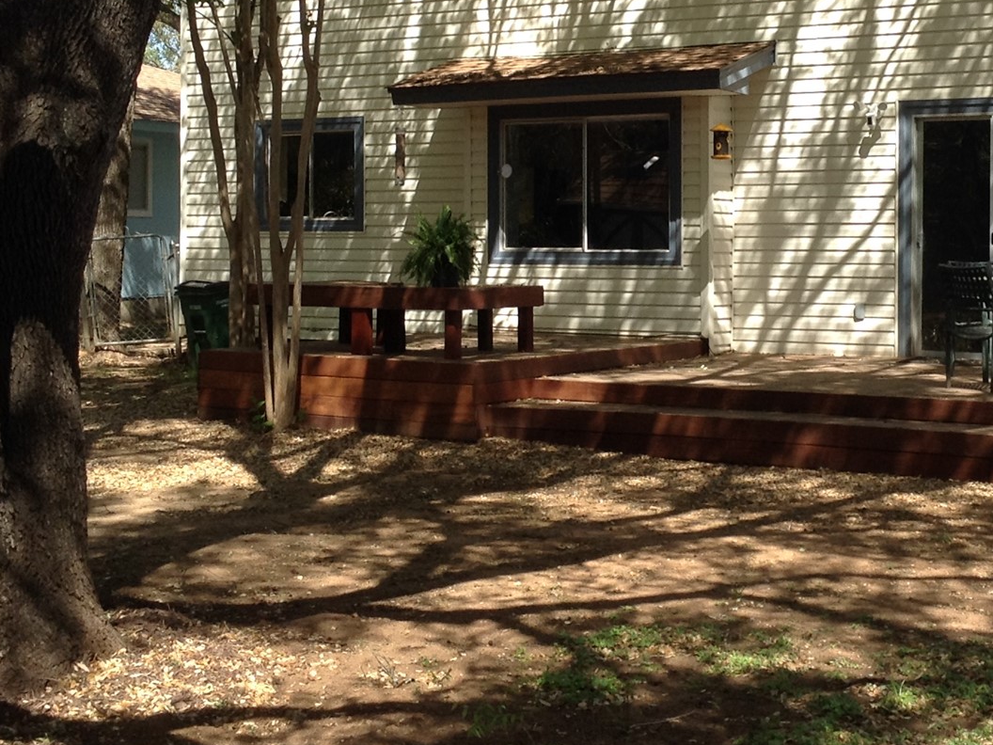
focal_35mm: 64
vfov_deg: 22.8
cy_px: 226
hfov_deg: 30.1
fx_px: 1836
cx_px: 649
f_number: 2.4
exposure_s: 1/402
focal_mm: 3.3
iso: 25
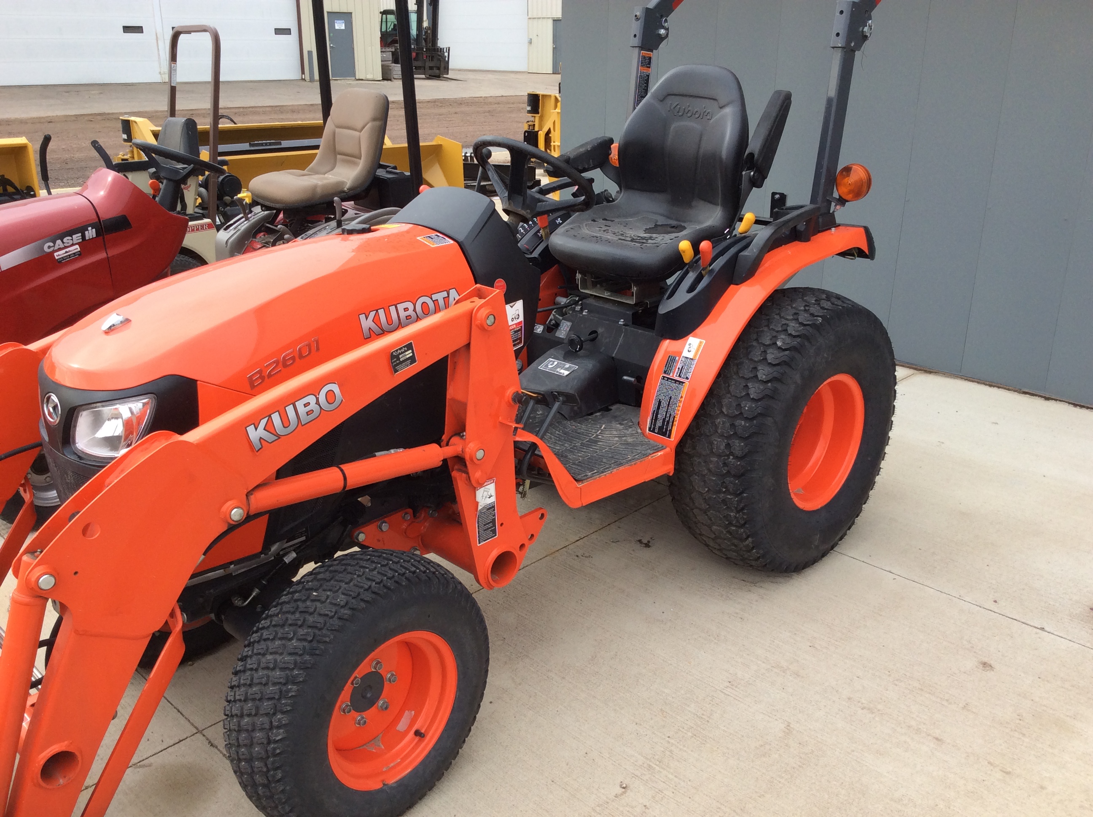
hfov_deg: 56.9
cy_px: 408
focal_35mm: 32
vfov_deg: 44.1
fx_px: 1009
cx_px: 546
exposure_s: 1/332
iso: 32
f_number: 2.4
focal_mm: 3.3
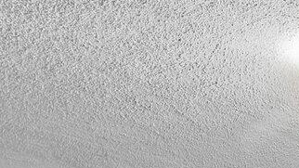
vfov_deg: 10.1
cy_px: 442
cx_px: 489
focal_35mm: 100
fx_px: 793
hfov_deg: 18.2
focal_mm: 15
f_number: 6.3
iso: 400
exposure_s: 1/2
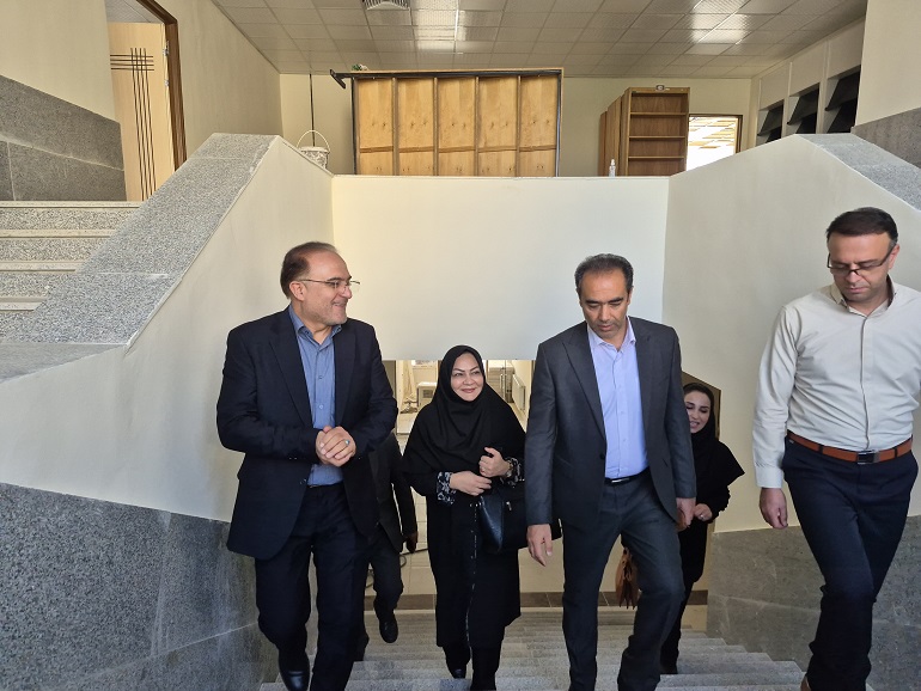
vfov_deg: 58.9
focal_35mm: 23
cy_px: 346
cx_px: 460
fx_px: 612
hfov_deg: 73.9
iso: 125
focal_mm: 5.4
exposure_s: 1/180
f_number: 1.8
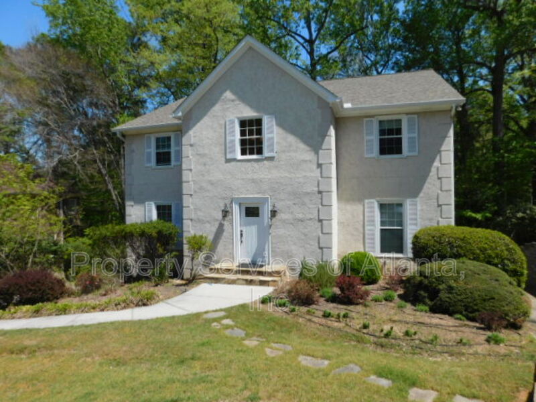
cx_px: 268
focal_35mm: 23
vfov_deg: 58.9
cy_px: 201
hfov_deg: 73.9
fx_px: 356
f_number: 6
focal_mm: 4
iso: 125
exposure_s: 1/500
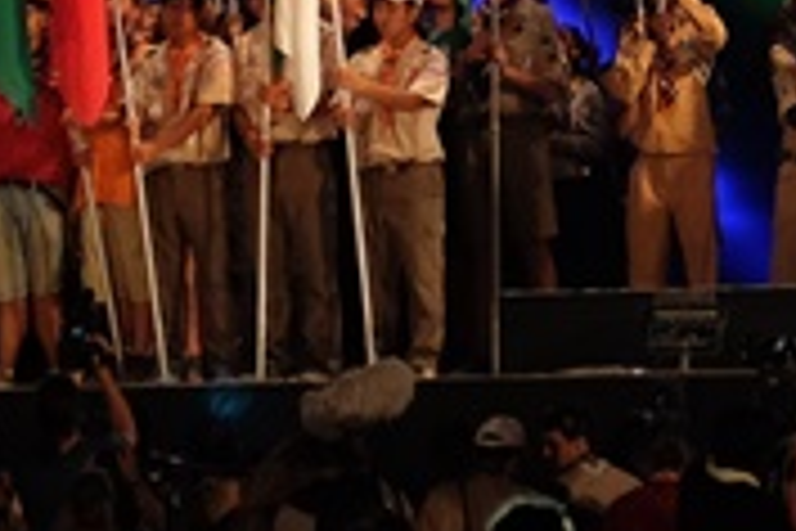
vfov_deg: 1.0
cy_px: -727
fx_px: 30002
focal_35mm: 1357
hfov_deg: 1.5
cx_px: 778
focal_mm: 156.1
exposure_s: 1/125
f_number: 4.5
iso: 640
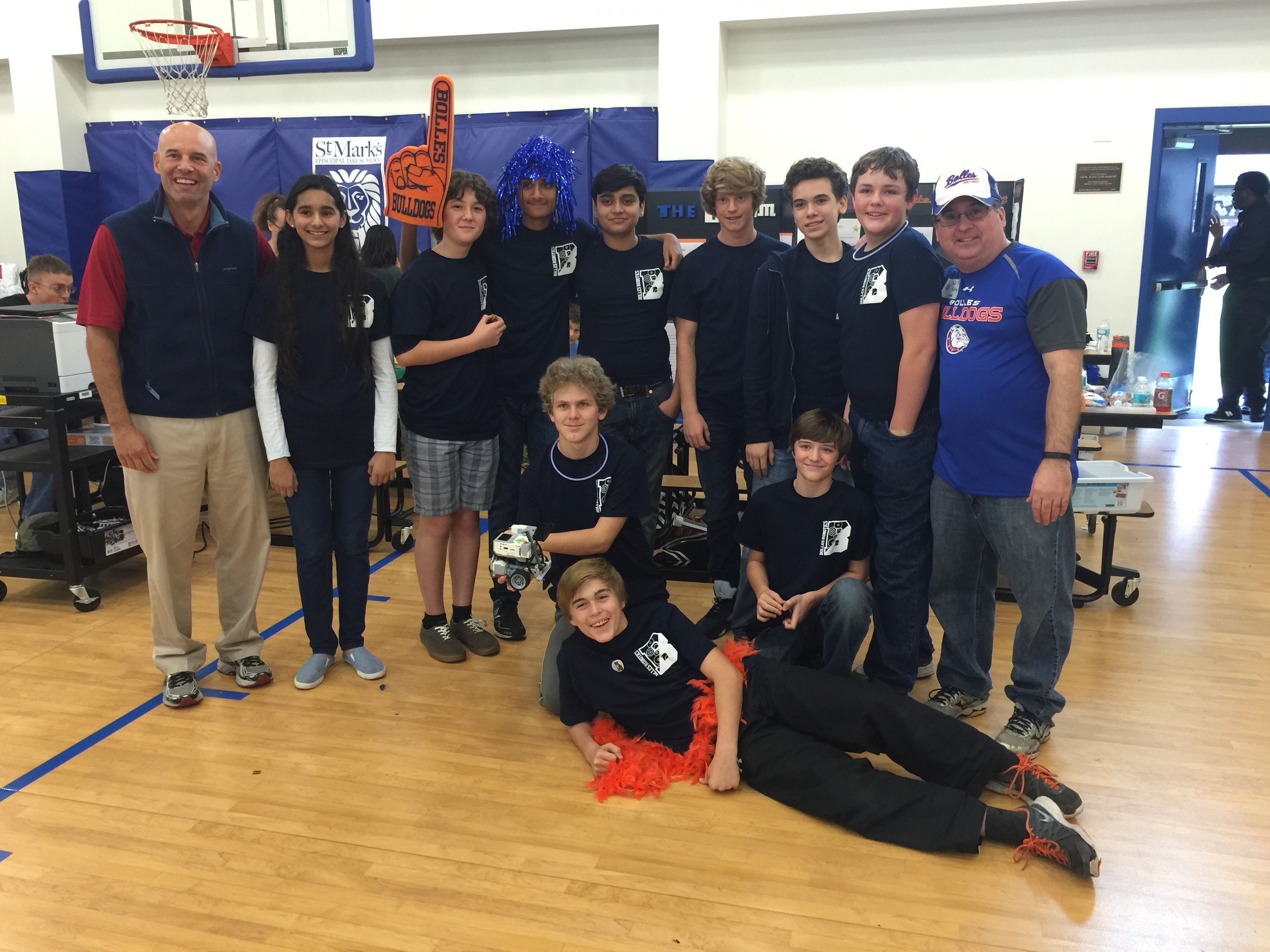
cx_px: 635
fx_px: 1064
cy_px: 476
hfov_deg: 61.7
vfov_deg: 48.2
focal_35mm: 29
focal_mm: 4.15
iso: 80
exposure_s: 1/15
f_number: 2.2
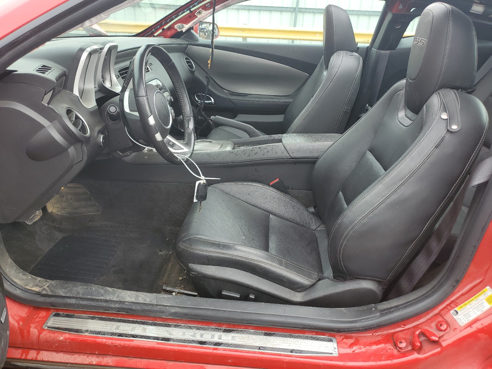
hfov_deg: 67.3
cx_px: 246
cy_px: 184
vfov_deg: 53.1
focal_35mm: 26
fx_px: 370
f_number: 1.5
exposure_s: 1/333
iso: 50
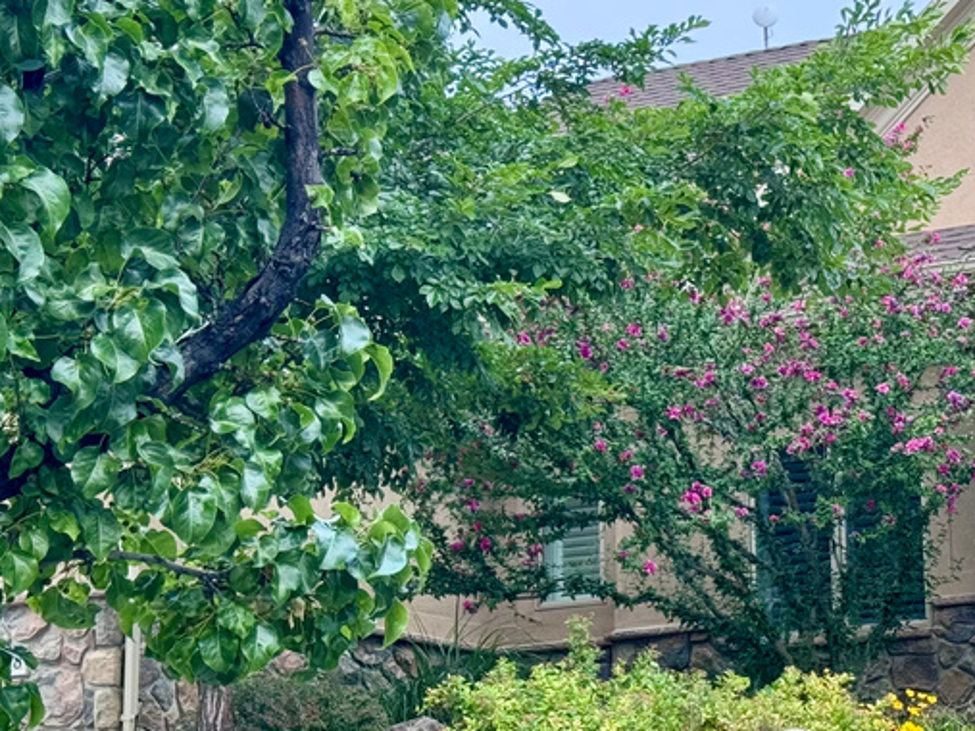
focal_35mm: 97
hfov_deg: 19.7
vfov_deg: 15.2
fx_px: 2731
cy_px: 475
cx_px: 956
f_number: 1.78
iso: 64
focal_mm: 6.76
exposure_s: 1/304
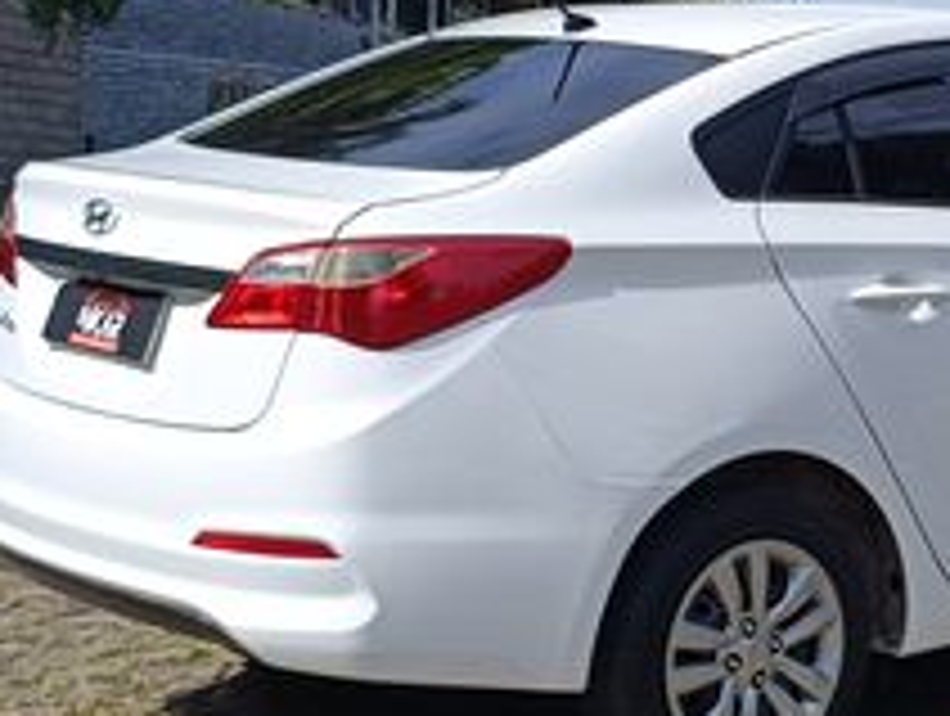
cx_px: 909
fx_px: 1594
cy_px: 266
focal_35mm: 58
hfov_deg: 31.2
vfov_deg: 25.2
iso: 55
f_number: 1.5
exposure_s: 1/1497
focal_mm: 4.94
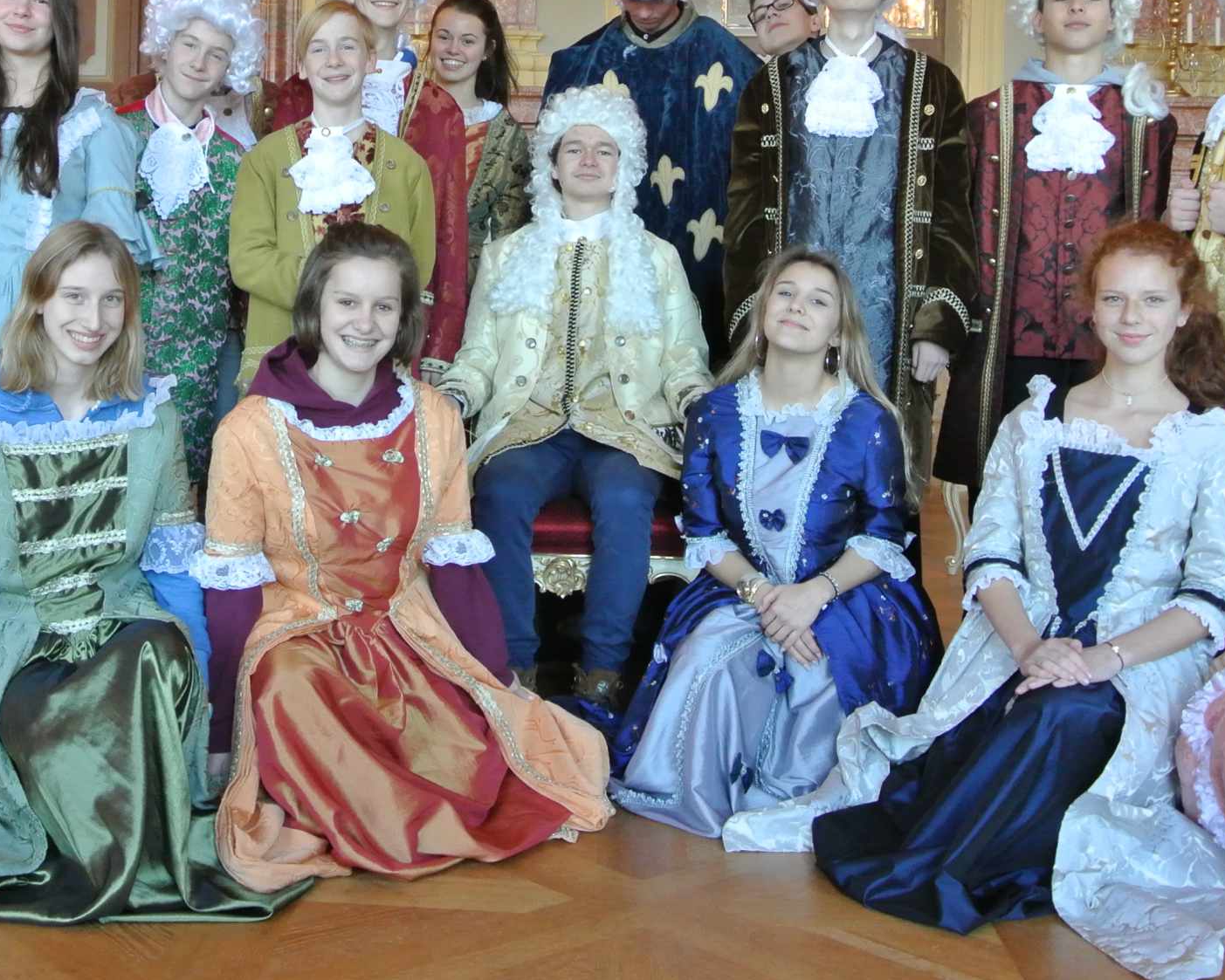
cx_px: 458
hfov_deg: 39.3
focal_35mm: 47
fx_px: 1704
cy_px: 415
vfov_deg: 32.0
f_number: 3.5
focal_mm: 10
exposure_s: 1/50
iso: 800
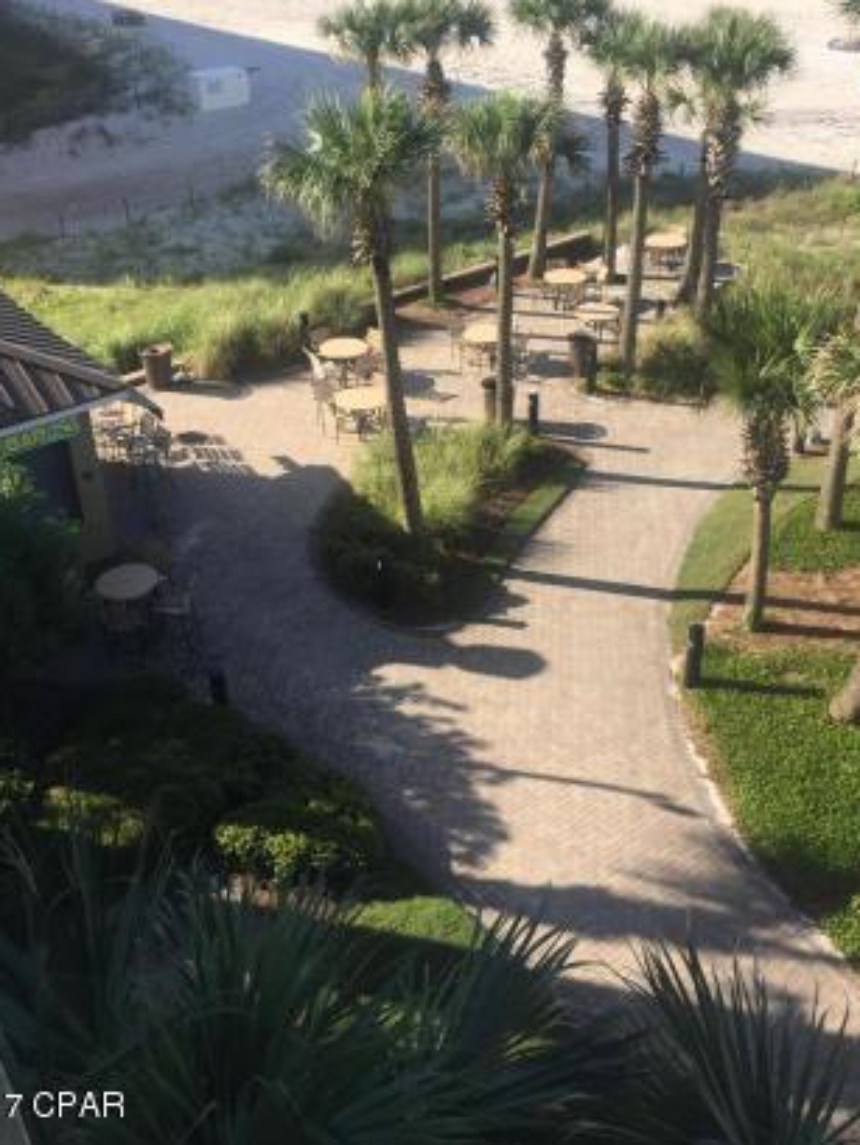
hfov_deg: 41.8
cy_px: 490
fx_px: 1126
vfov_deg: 53.7
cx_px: 406
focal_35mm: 34
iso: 32
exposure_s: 1/1236
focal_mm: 4.15
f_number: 2.2
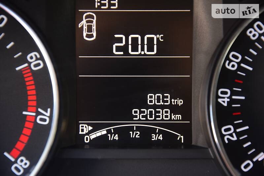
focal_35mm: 158
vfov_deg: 8.7
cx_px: 132
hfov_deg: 13.0
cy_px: 88
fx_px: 1155
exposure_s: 1/60
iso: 720
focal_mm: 105
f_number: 5.6
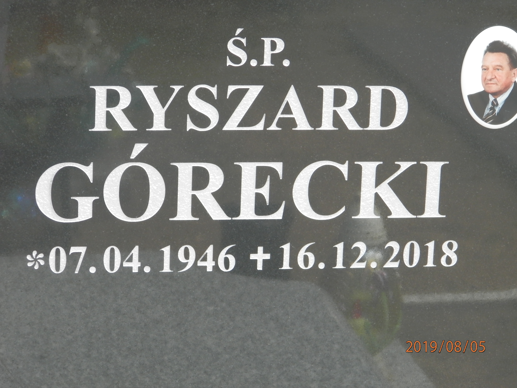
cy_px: 194
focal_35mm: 132
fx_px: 1971
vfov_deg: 11.2
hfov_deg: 14.9
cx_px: 258
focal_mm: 23.6
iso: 200
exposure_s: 1/100
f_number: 4.7
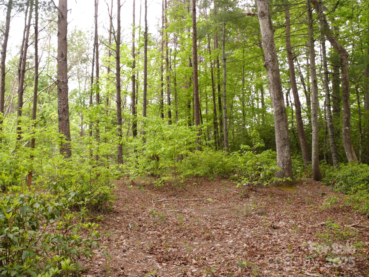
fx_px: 373
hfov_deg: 52.6
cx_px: 184
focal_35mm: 35
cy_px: 138
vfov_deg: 40.7
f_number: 2.8
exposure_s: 1/125
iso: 125
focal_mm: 7.4
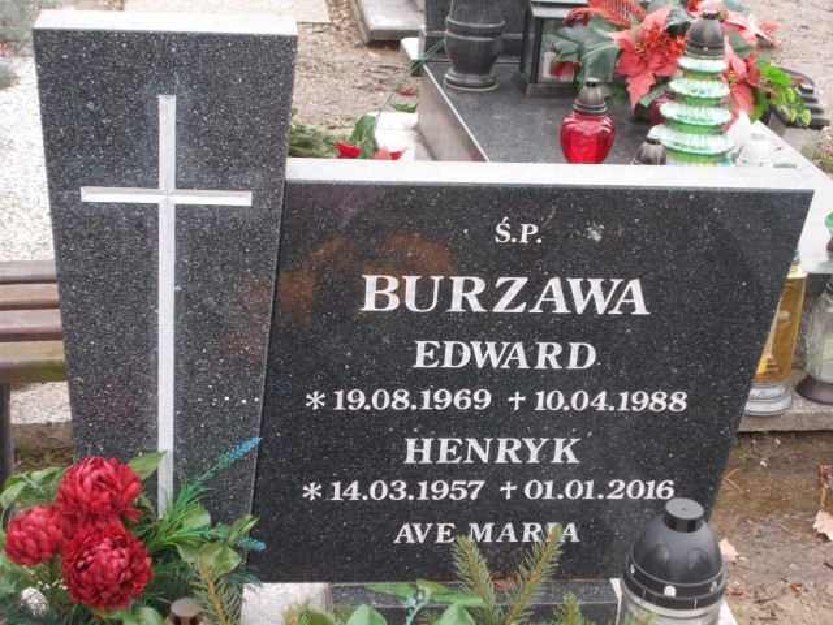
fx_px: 1588
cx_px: 416
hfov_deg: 29.4
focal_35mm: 66
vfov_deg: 22.3
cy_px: 312
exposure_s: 1/60
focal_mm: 11.8
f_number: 5.3
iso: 200
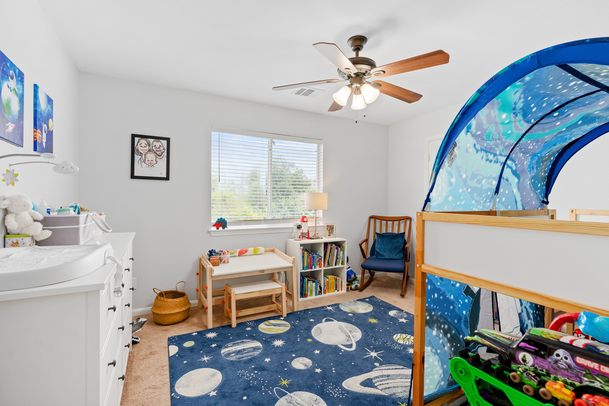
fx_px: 271
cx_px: 304
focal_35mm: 16
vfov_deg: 73.7
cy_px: 203
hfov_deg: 96.7
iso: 320
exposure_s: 1/5
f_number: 7.1
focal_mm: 16
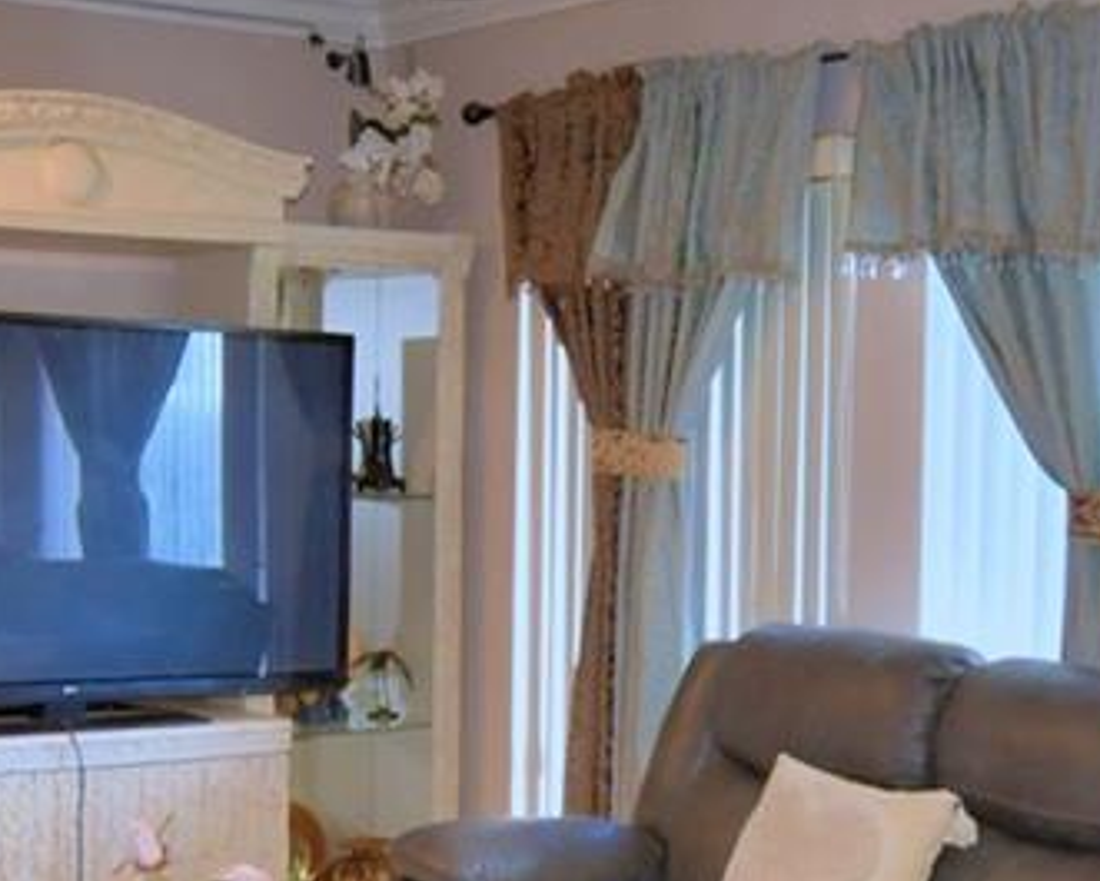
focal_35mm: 68
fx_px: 2214
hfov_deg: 27.9
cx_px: 618
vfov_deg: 22.4
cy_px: 588
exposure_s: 1/30
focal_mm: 10
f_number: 4.5
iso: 500
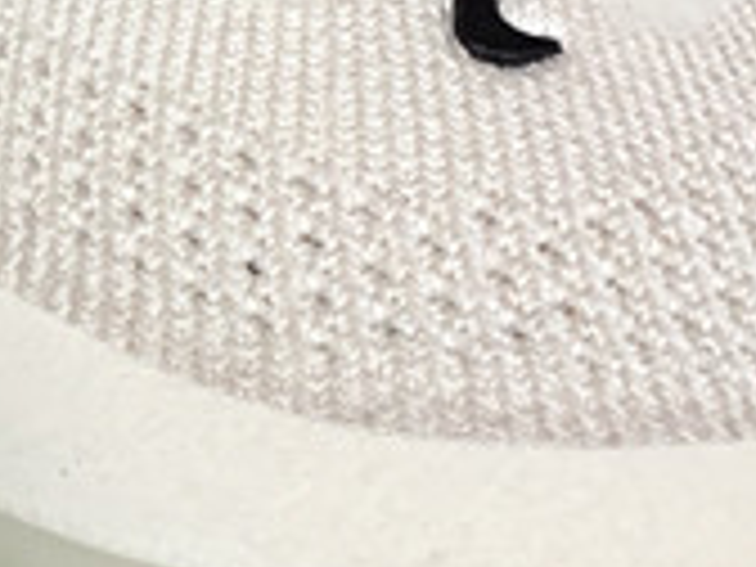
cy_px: -47
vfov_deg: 8.9
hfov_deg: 11.6
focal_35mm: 166
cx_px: -256
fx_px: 3625
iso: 25
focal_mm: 3.3
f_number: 2.4
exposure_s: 1/244
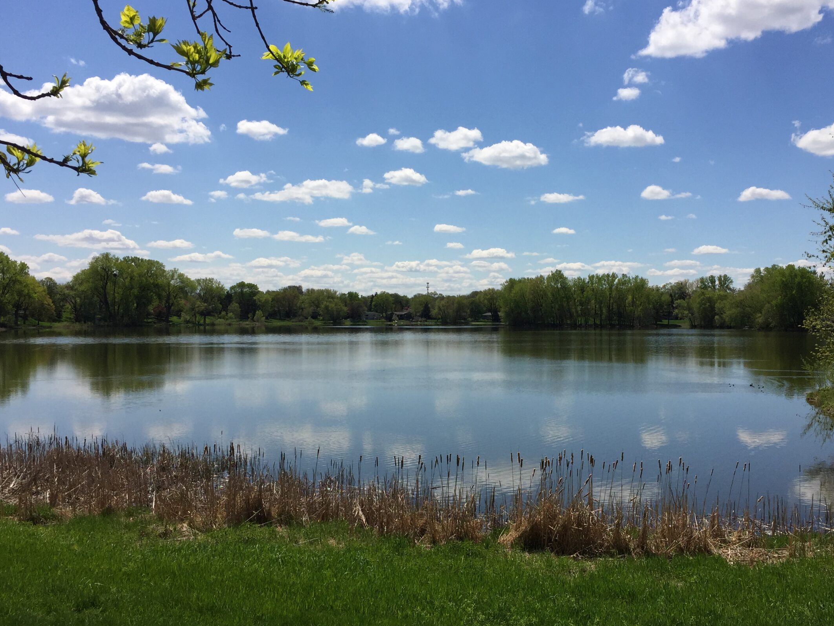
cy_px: 346
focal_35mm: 35
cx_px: 465
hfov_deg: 52.5
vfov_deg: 40.7
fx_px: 843
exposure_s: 1/4950
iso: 32
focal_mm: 4.15
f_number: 2.2
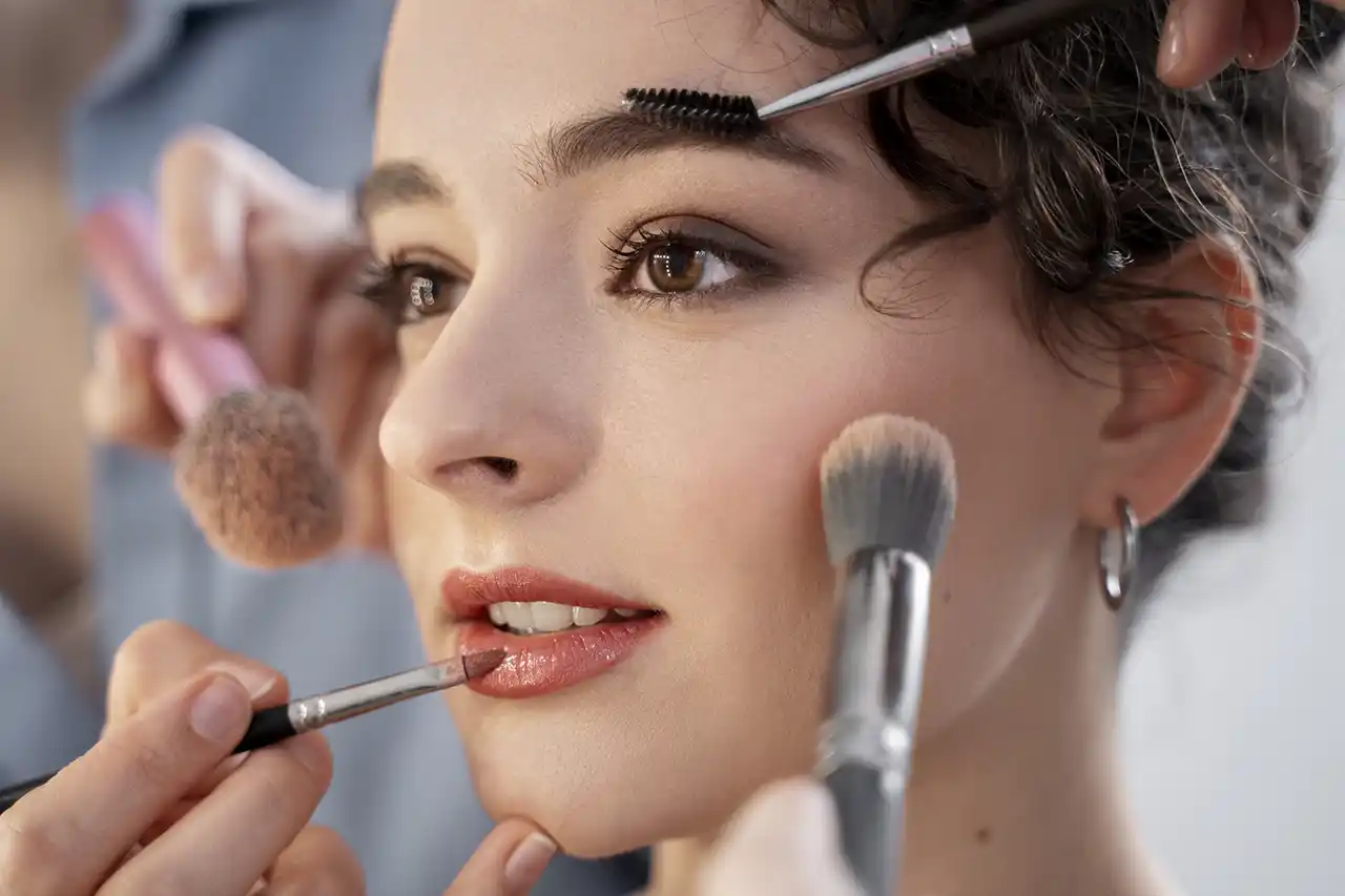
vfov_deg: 18.2
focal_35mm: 75
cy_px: 448
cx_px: 672
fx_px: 2802
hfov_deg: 27.0
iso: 500
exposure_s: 1/125
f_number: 2.8
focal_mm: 75
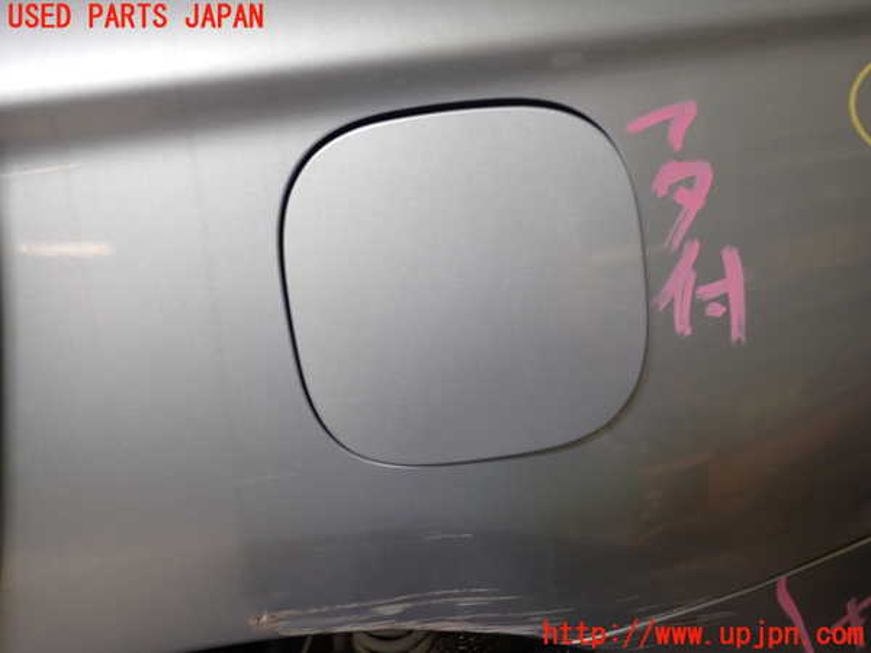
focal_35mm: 30
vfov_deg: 46.8
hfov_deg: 60.0
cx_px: 436
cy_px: 326
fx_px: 755
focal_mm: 5.4
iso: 200
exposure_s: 1/60
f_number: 2.3
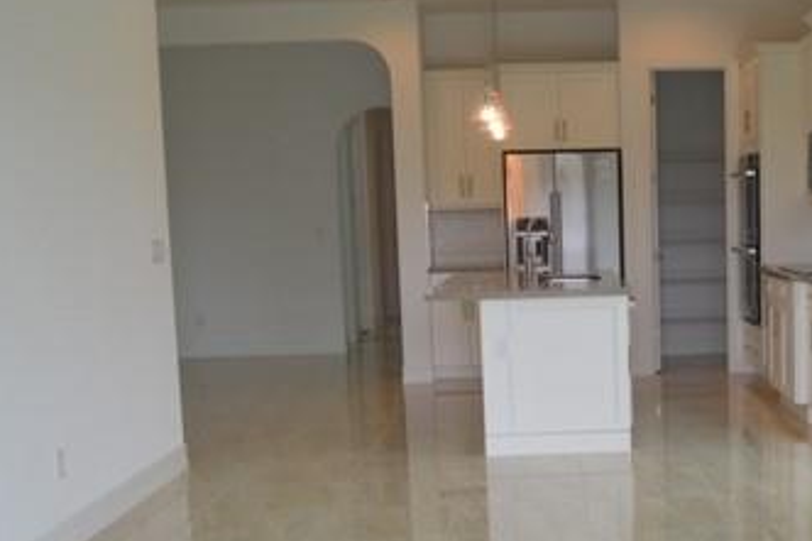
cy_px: 377
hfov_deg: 37.3
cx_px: 602
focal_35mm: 52
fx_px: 1172
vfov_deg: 25.8
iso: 320
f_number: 5.6
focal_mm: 18
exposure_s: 1/125
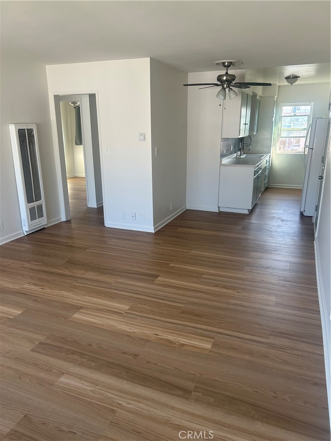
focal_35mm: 26
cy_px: 220
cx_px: 166
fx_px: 331
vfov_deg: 67.3
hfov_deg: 53.1
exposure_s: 1/121
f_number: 1.5
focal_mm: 5.7
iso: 80
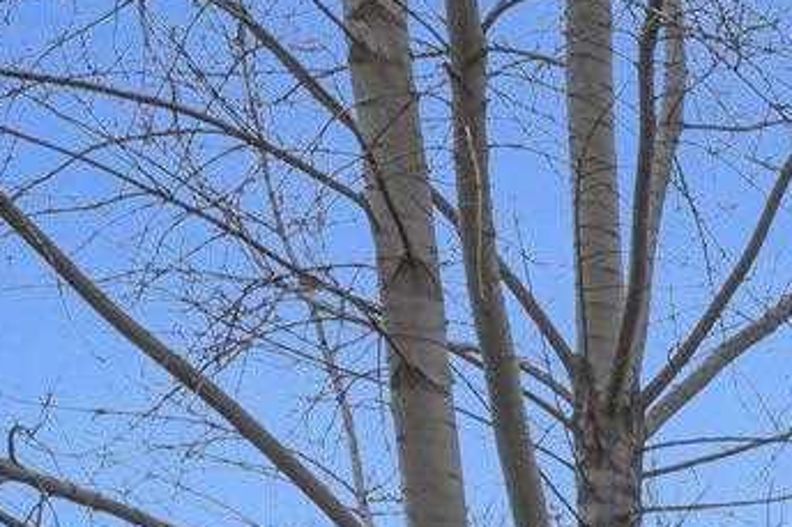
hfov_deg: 9.1
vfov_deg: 8.0
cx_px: 2862
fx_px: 2960
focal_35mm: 135
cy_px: 1796
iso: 200
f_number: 11
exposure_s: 1/125
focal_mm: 18.5
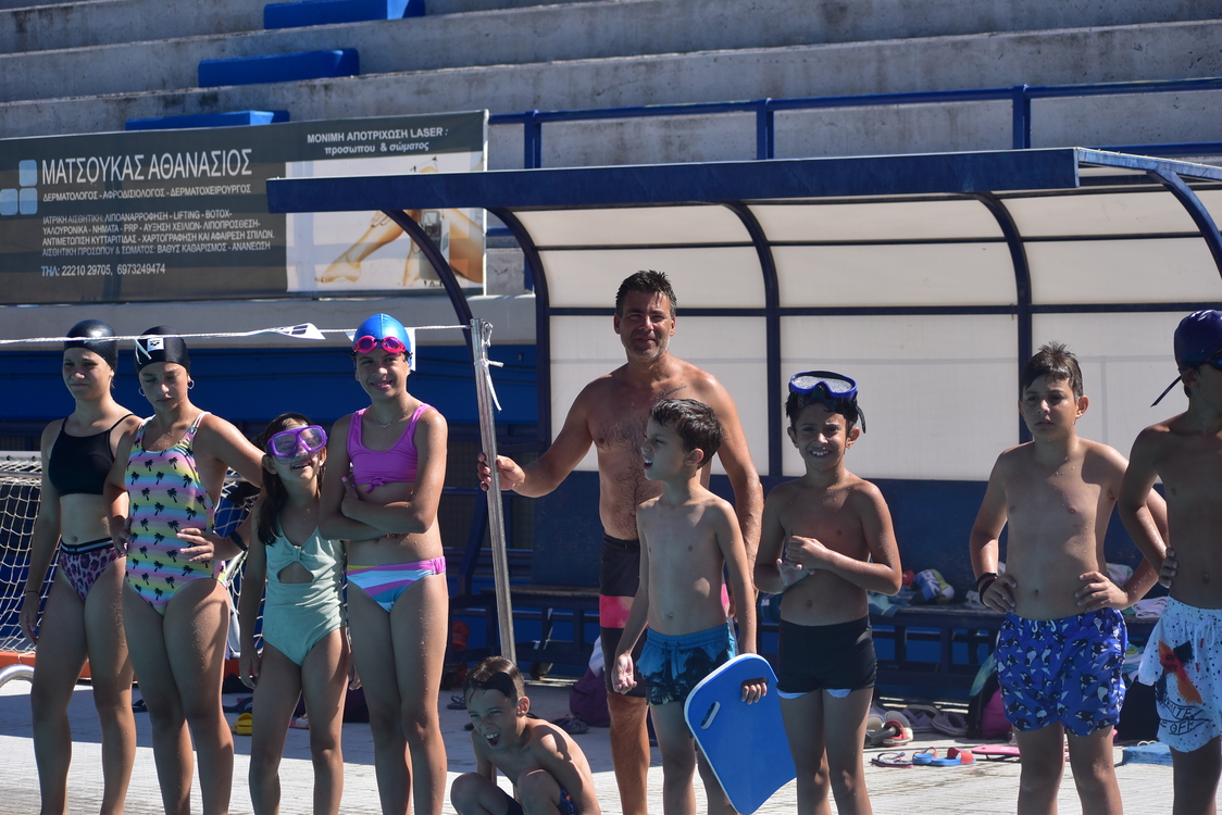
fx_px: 3565
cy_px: 408
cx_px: 611
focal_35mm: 105
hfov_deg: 19.5
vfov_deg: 13.0
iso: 100
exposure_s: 1/800
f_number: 4.5
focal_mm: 70
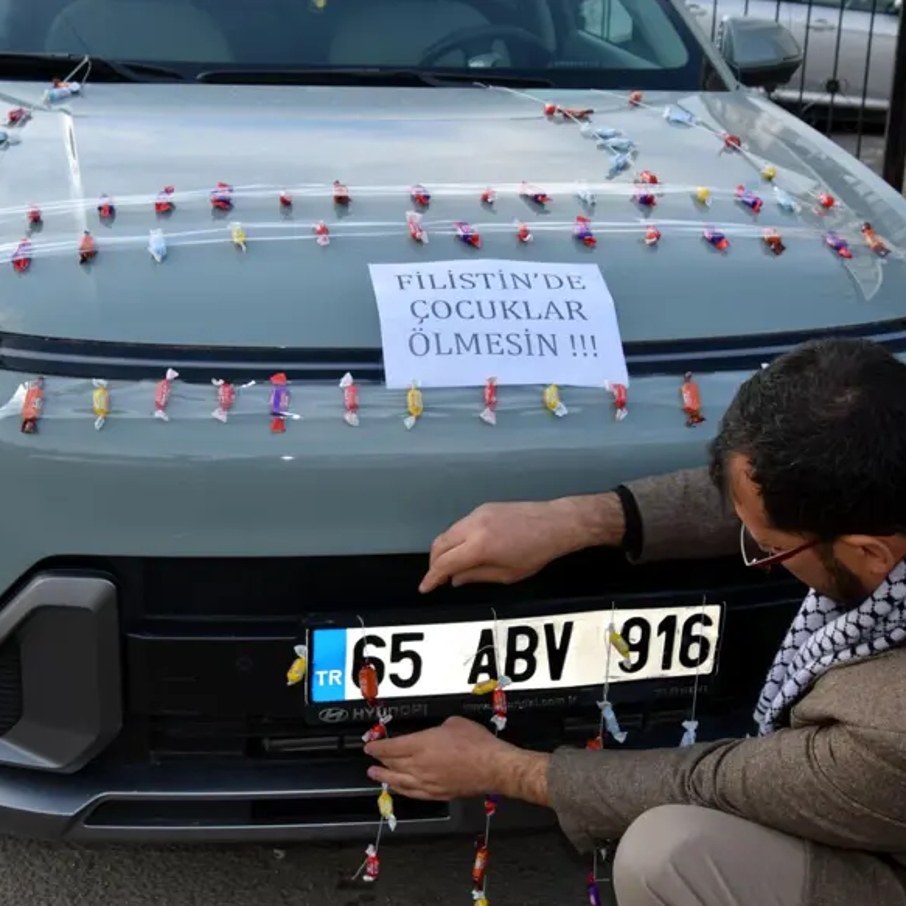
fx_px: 1481
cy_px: 454
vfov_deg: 34.0
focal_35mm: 50
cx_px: 454
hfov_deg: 34.0
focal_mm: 26
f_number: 5.6
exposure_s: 1/125
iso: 100
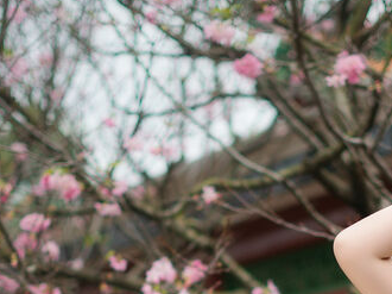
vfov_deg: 8.3
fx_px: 1980
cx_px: 286
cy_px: 420
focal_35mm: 175
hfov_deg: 11.3
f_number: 1.8
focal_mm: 50
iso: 100
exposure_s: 1/320
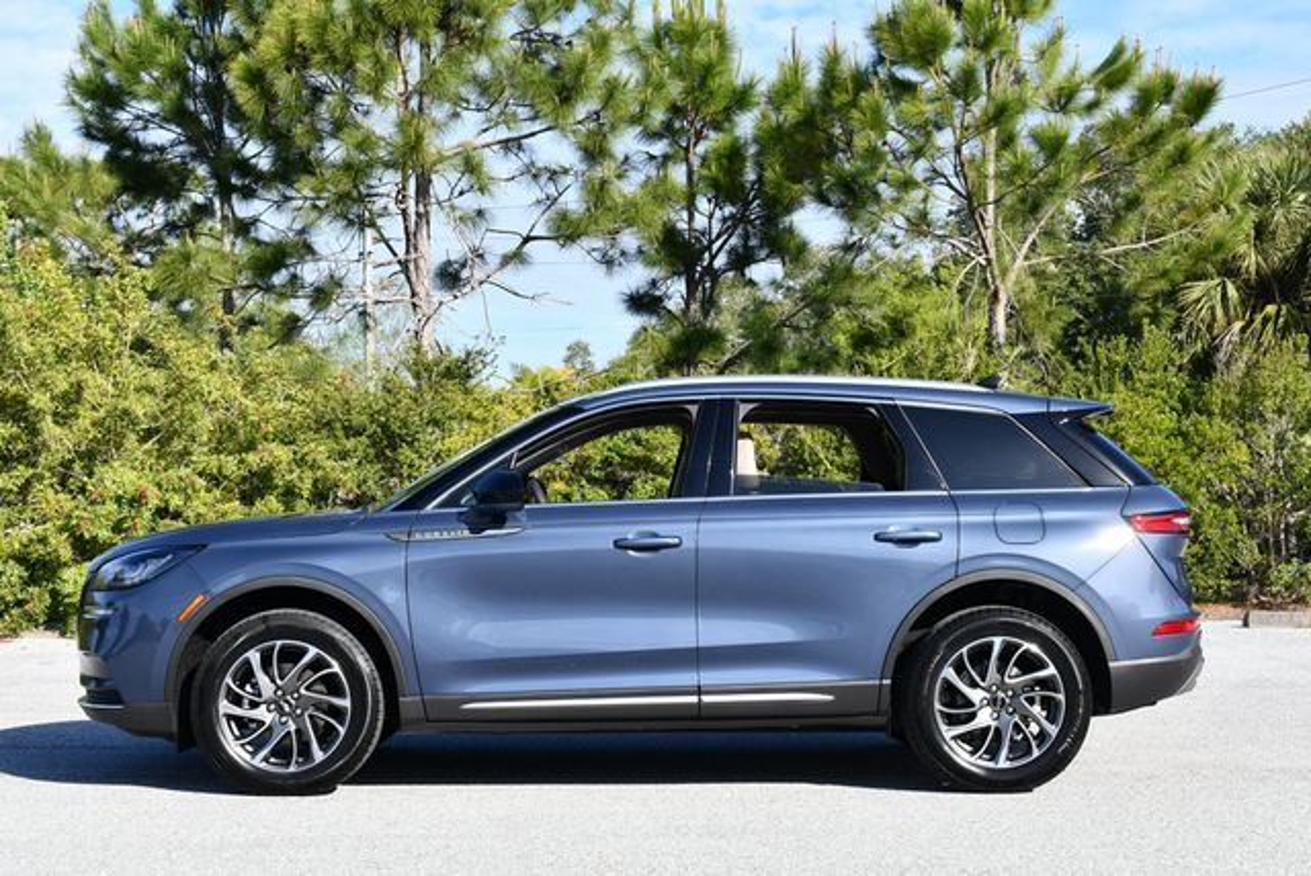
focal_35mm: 58
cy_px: 438
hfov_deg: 34.5
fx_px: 2114
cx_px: 656
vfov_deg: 23.4
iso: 180
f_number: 8
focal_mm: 29
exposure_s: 1/250
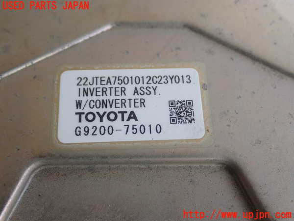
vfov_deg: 33.6
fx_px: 365
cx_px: 147
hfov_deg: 43.9
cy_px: 110
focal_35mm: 43
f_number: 2.9
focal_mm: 7.86
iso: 125
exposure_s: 1/80
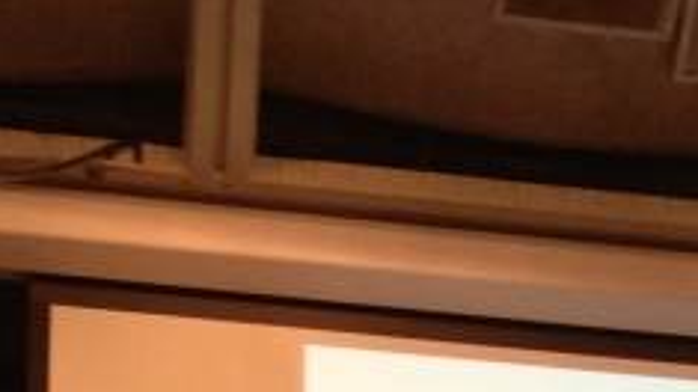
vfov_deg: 5.7
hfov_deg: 10.9
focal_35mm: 195
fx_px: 3608
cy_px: 1283
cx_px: 772
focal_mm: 4.28
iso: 100
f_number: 2.4
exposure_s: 1/20
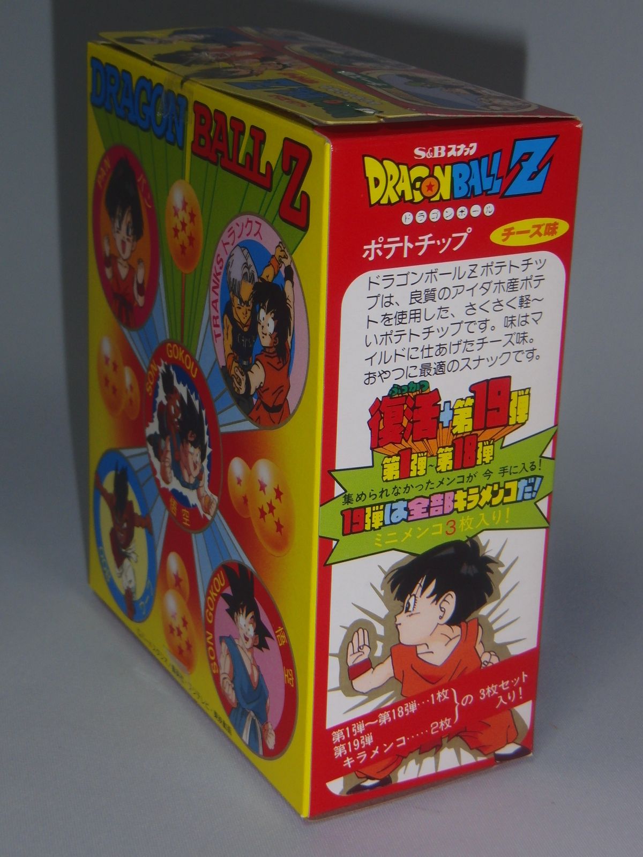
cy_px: 428
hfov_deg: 22.3
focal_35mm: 66
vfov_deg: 29.4
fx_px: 1635
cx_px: 322
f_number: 4.4
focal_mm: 11.6
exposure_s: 1/50
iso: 100
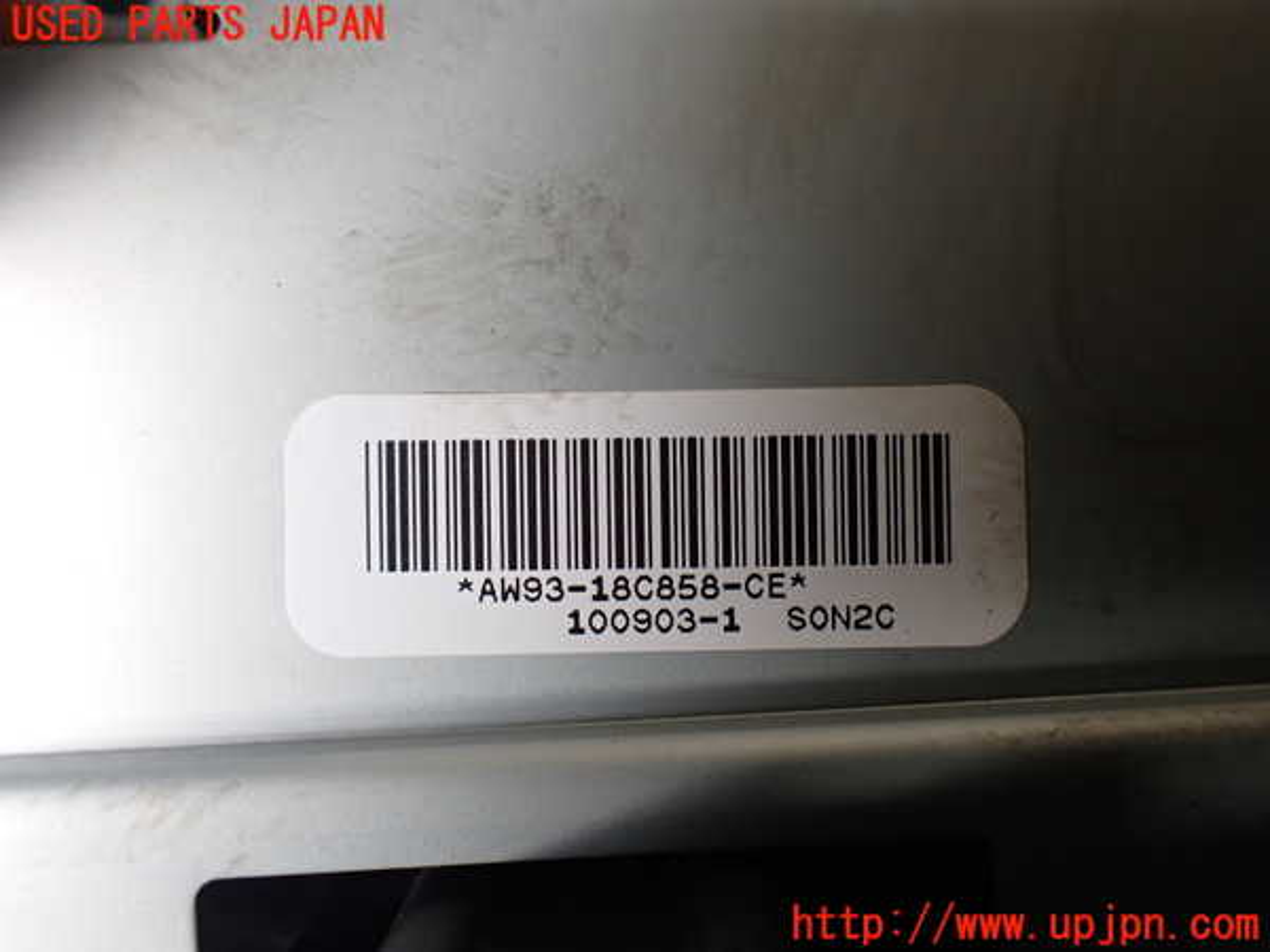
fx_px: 1101
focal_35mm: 30
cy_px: 476
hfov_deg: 60.0
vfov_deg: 46.8
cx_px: 635
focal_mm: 5.4
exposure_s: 1/125
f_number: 2.3
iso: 250
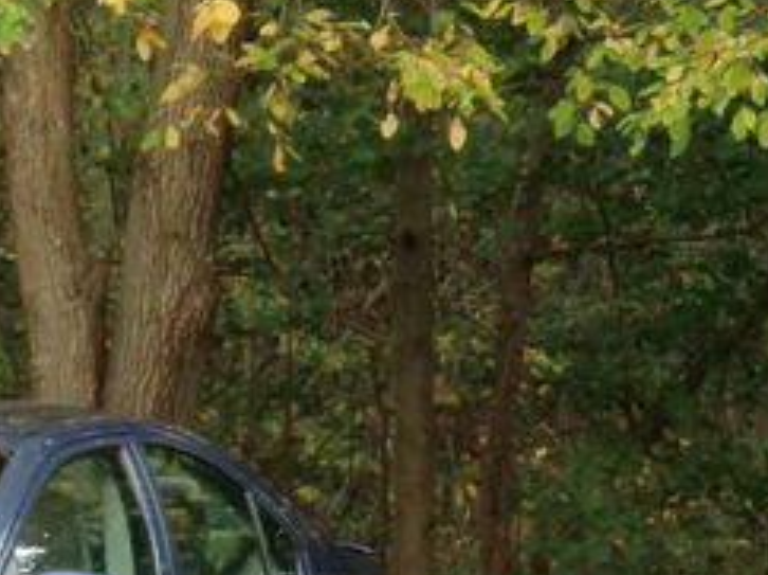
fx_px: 6162
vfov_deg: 5.3
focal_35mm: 278
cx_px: -108
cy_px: 616
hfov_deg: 7.1
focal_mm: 18.8
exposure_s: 1/60
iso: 400
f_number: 5
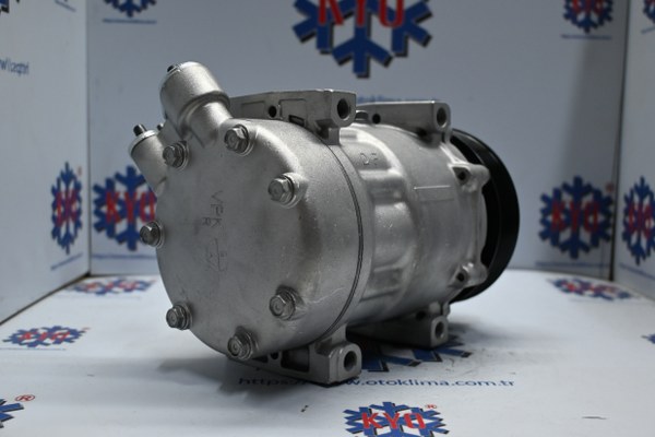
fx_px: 682
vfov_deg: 35.5
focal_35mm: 38
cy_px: 218
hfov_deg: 51.3
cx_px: 328
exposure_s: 1/125
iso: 800
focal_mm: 25
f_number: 4.2
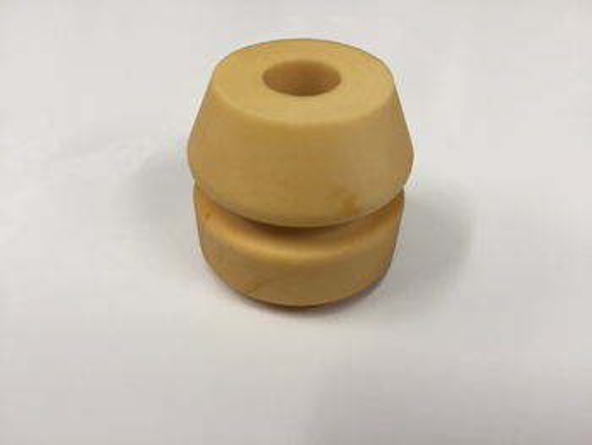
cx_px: 296
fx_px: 496
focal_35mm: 29
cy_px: 222
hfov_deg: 61.6
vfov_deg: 48.3
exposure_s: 1/30
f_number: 2.2
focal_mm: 4.15
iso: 32
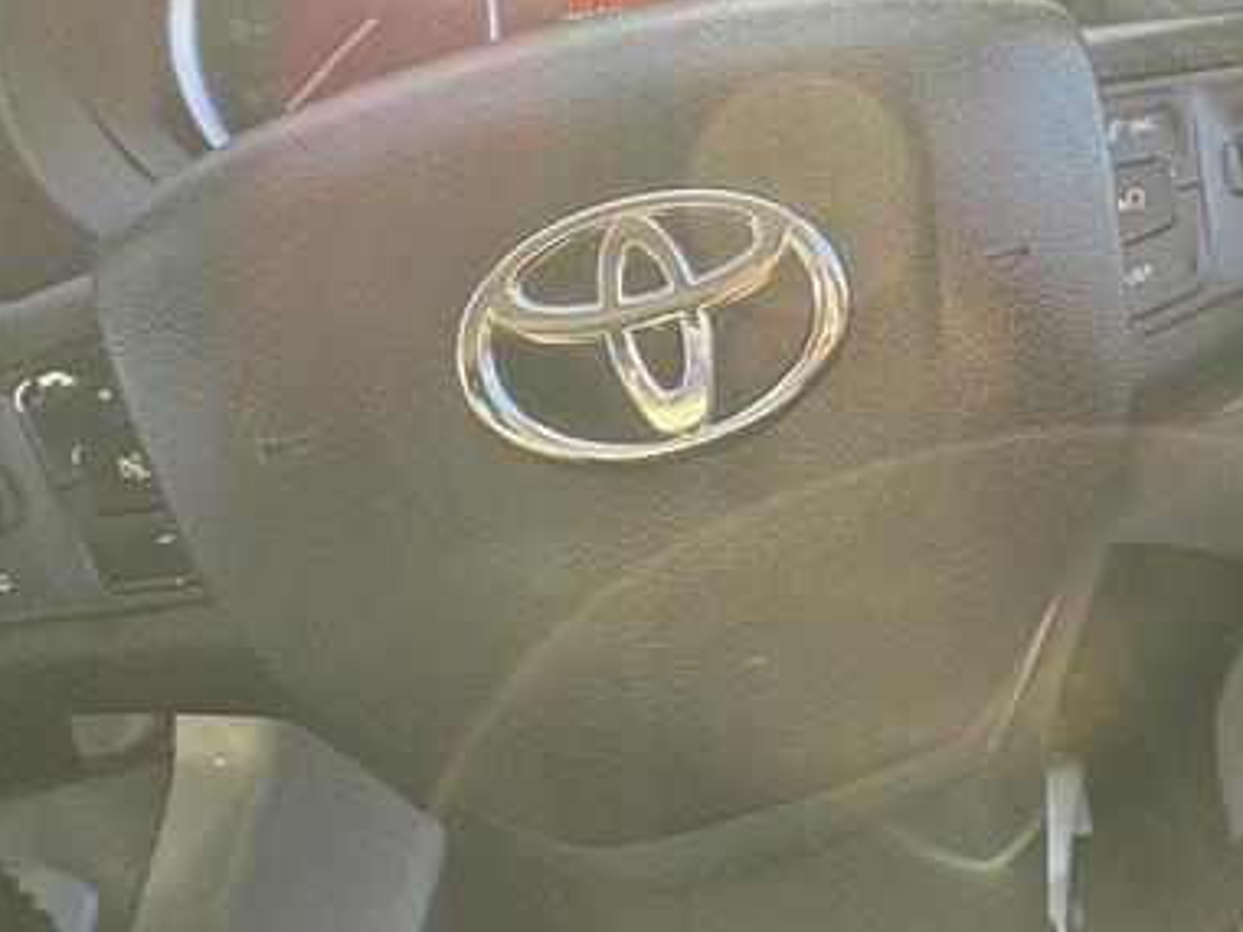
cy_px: 307
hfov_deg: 54.2
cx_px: 831
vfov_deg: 42.3
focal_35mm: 33
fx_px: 1185
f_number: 2.2
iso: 200
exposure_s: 1/99
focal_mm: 2.22
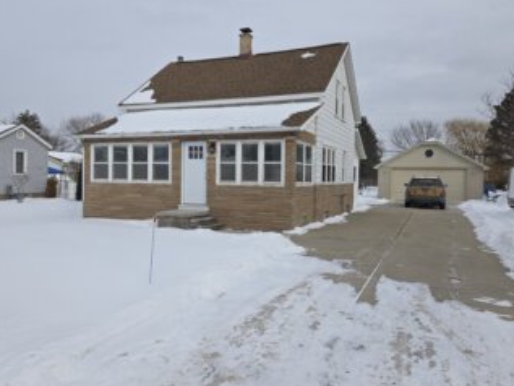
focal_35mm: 29
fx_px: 431
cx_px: 240
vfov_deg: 48.3
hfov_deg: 61.6
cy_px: 193
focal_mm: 5.4
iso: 25
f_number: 1.8
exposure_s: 1/2384
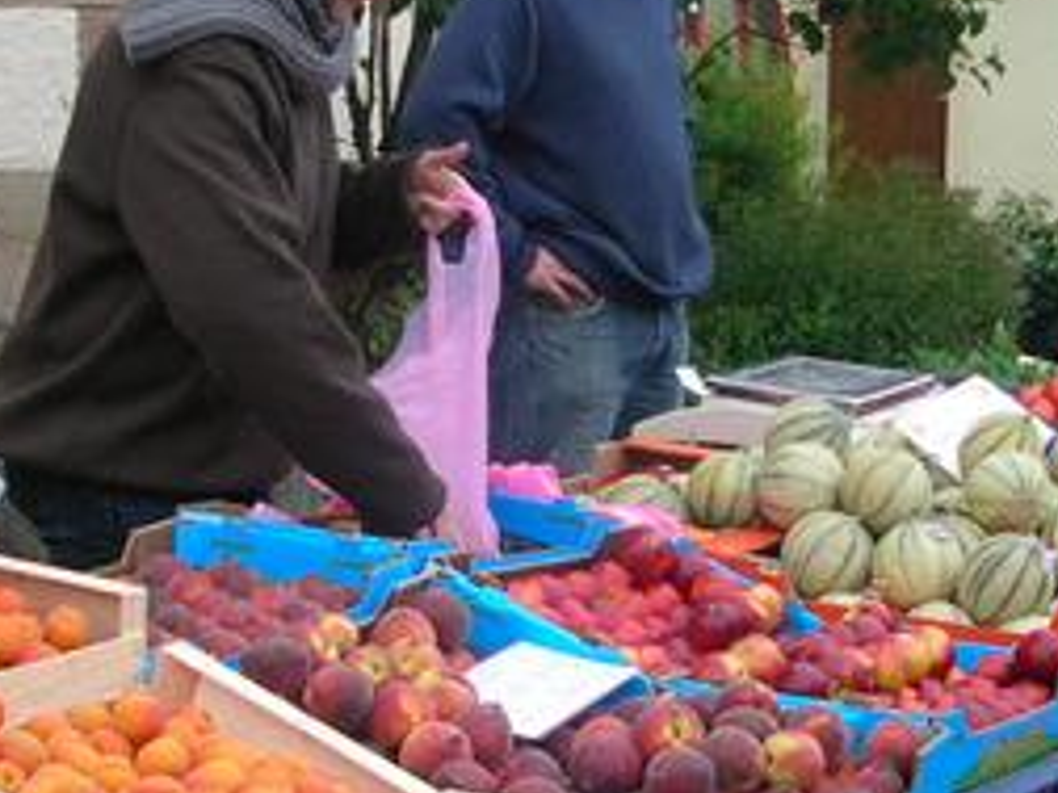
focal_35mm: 89
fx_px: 2720
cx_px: 710
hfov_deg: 21.9
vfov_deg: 16.6
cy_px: 269
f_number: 2.8
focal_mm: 5.8
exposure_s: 1/136
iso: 50
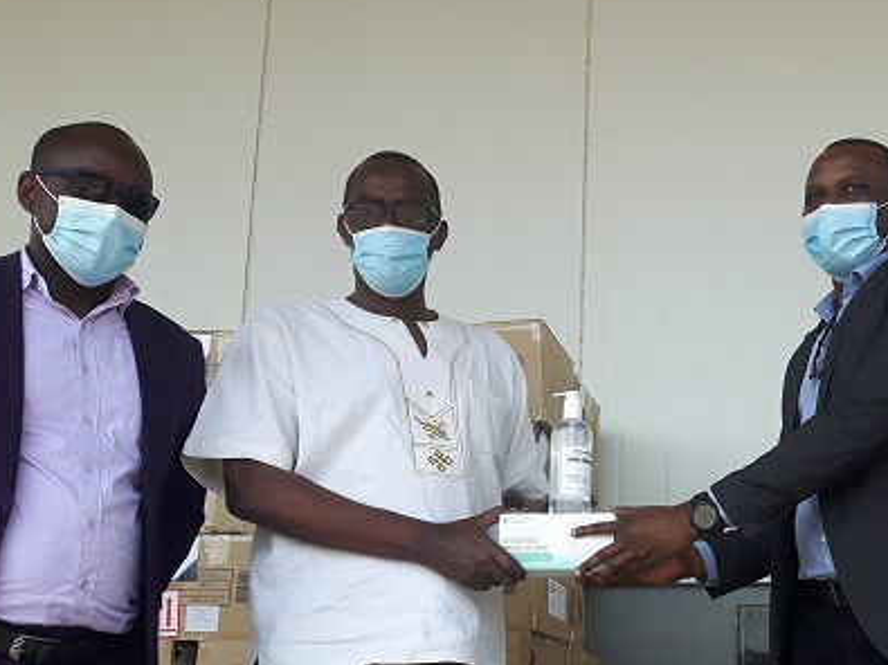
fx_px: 1410
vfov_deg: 26.3
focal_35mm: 55
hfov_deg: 34.3
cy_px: 484
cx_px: 650
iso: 40
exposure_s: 1/473
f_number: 1.9
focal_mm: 3.7
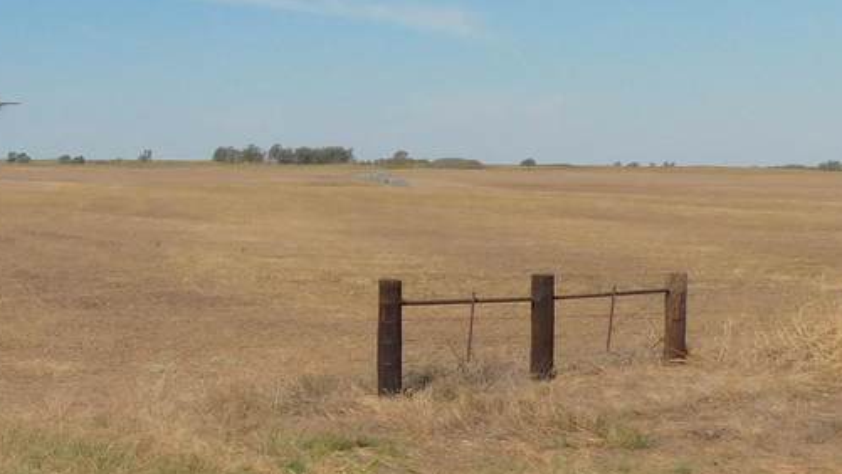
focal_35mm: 64
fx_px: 1429
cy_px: 133
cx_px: -106
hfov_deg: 29.3
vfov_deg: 18.7
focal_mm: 4
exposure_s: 1/640
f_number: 6
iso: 125
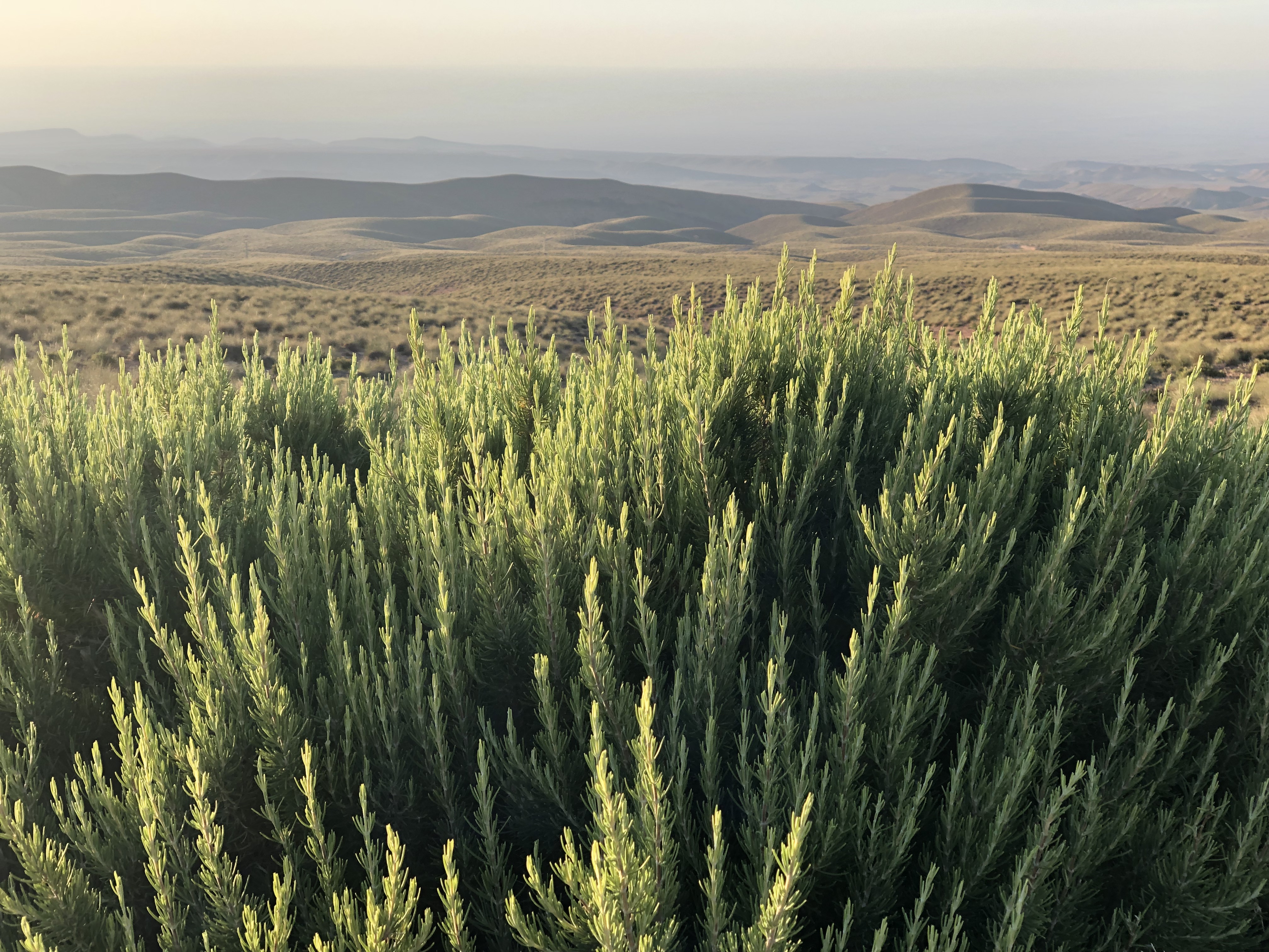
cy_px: 476
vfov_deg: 28.0
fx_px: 1906
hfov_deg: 36.8
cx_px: 634
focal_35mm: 52
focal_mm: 6
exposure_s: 1/136
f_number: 2.4
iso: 16
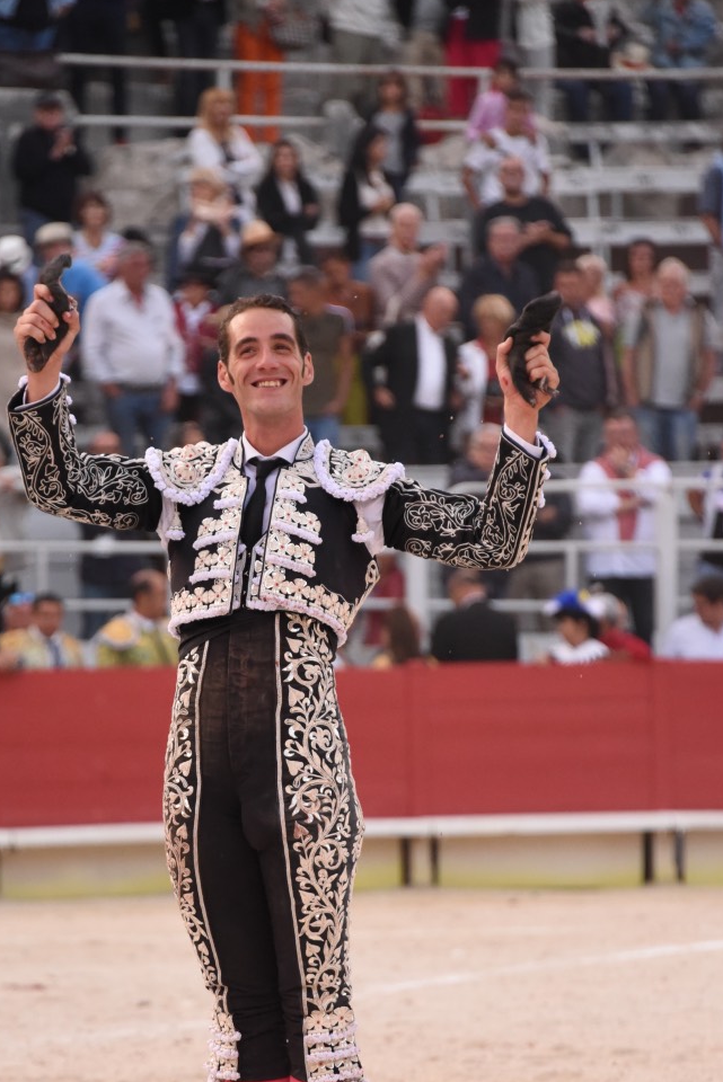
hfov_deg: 4.9
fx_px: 8455
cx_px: 277
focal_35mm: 281
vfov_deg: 7.3
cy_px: 690
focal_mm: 200
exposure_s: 1/640
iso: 4000
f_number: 5.6
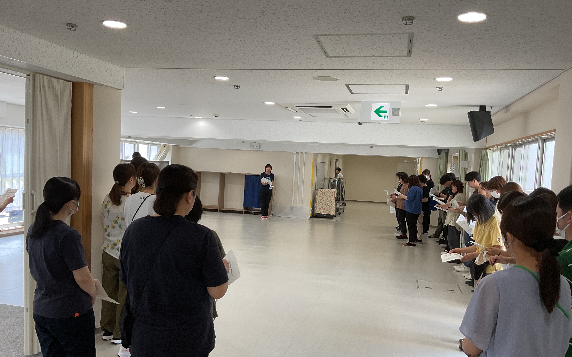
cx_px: 285
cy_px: 204
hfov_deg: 61.2
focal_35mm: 31
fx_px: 483
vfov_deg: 40.5
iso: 32
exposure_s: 1/100
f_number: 1.8
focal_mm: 3
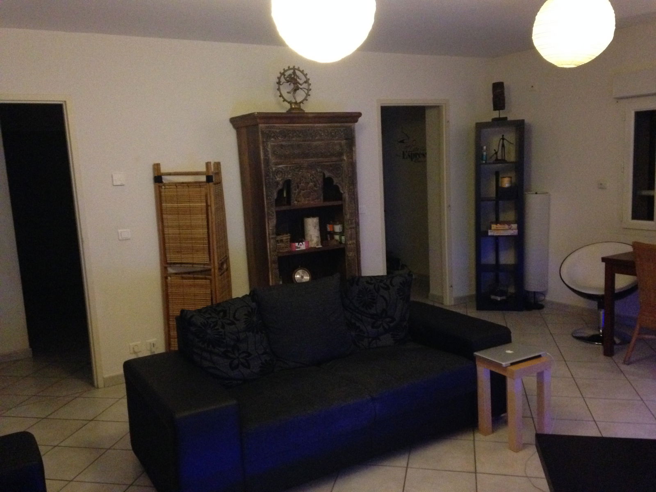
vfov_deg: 42.9
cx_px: 328
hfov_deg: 55.4
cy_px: 246
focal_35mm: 33
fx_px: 625
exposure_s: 1/15
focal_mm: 4.12
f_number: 2.4
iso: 800
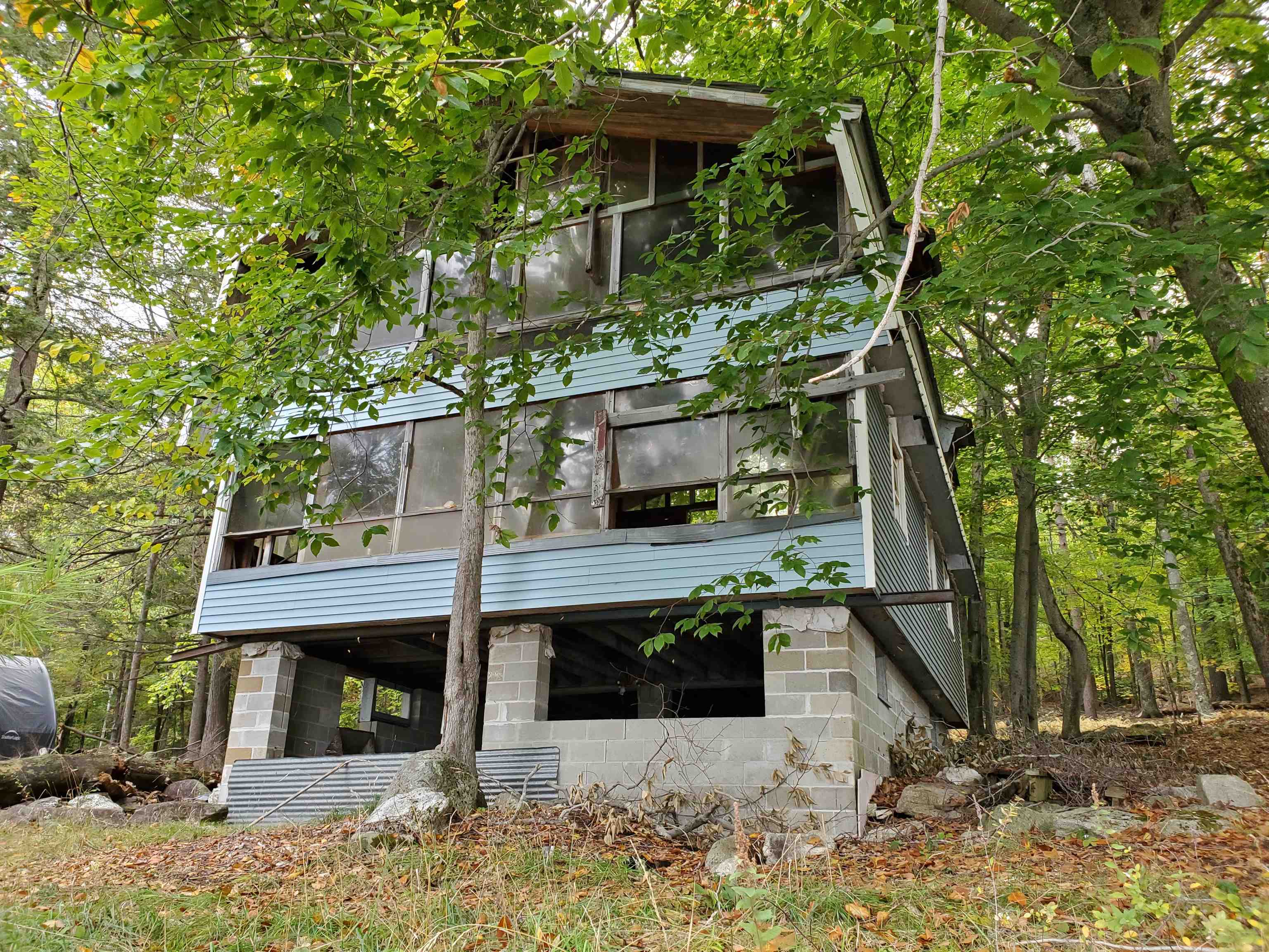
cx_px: 634
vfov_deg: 53.1
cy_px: 476
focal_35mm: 26
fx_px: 953
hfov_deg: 67.3
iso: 200
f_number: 2.4
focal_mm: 4.3
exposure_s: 1/120
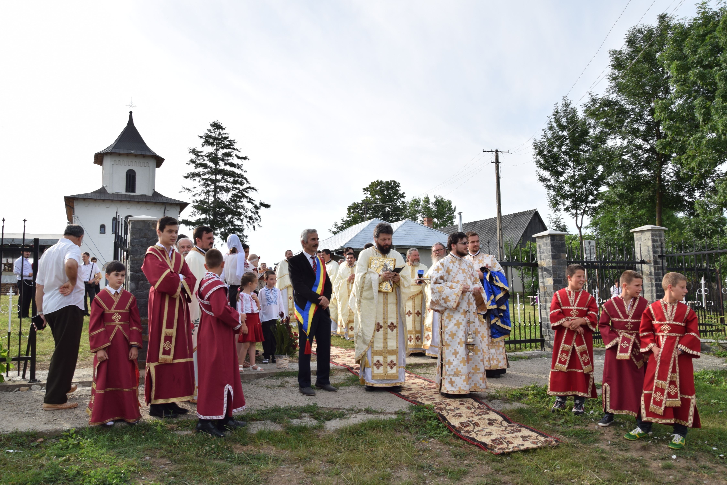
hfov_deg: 67.4
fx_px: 545
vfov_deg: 48.0
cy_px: 242
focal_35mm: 27
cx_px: 364
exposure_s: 1/100
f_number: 9
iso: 100
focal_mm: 18
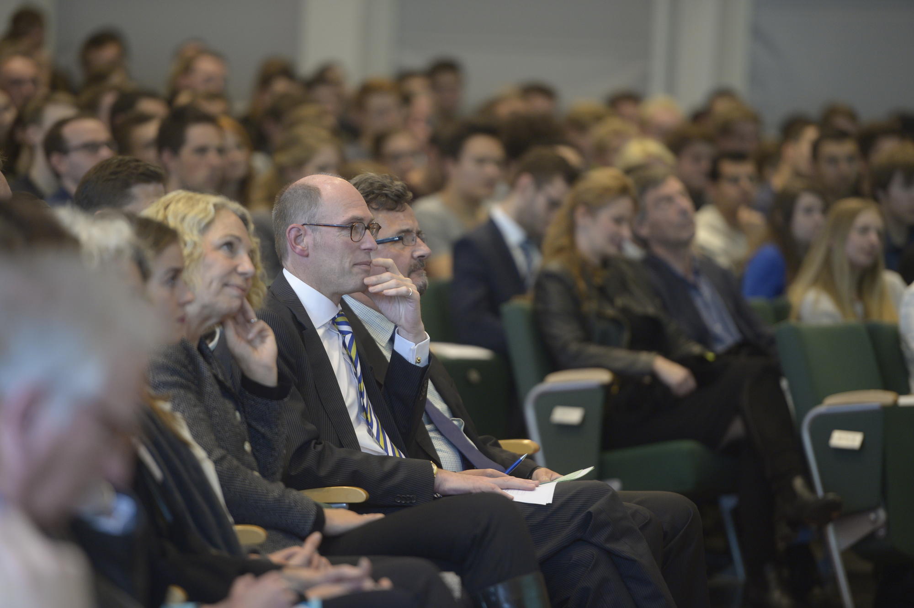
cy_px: 304
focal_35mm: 200
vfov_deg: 6.9
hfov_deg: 10.3
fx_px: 5072
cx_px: 457
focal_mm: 200
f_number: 2.8
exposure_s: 1/60
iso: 1600
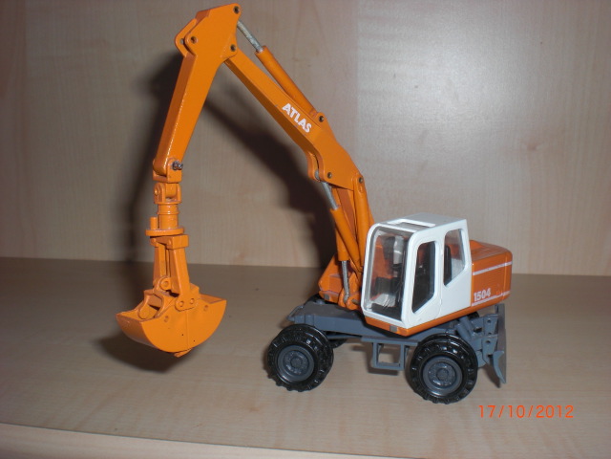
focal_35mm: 38
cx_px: 306
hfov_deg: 49.0
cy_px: 230
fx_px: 671
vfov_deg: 37.7
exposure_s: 1/60
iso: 64
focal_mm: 6.3
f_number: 5.6
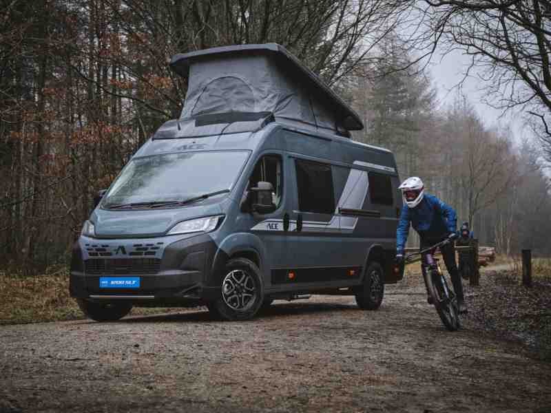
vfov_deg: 22.9
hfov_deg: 30.3
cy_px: 206
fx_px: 1019
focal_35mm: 64
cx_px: 276
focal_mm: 81.2
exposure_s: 1/80
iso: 640
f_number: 6.4
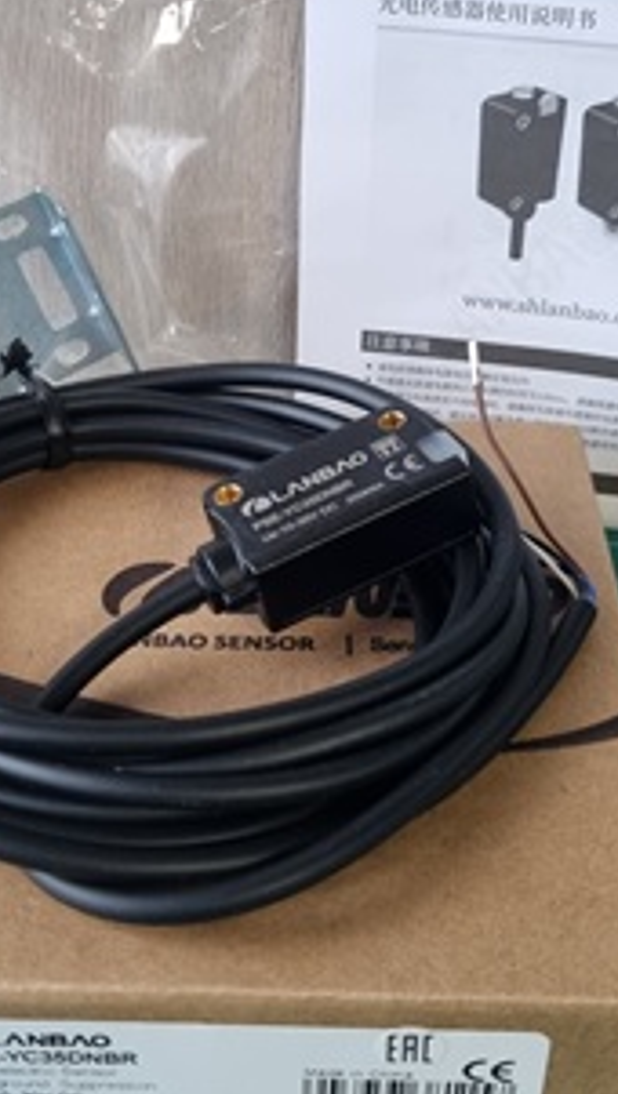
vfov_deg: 38.8
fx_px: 1539
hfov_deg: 22.7
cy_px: 389
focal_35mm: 53
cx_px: 253
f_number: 1.8
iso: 320
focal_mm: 5.4
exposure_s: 1/100
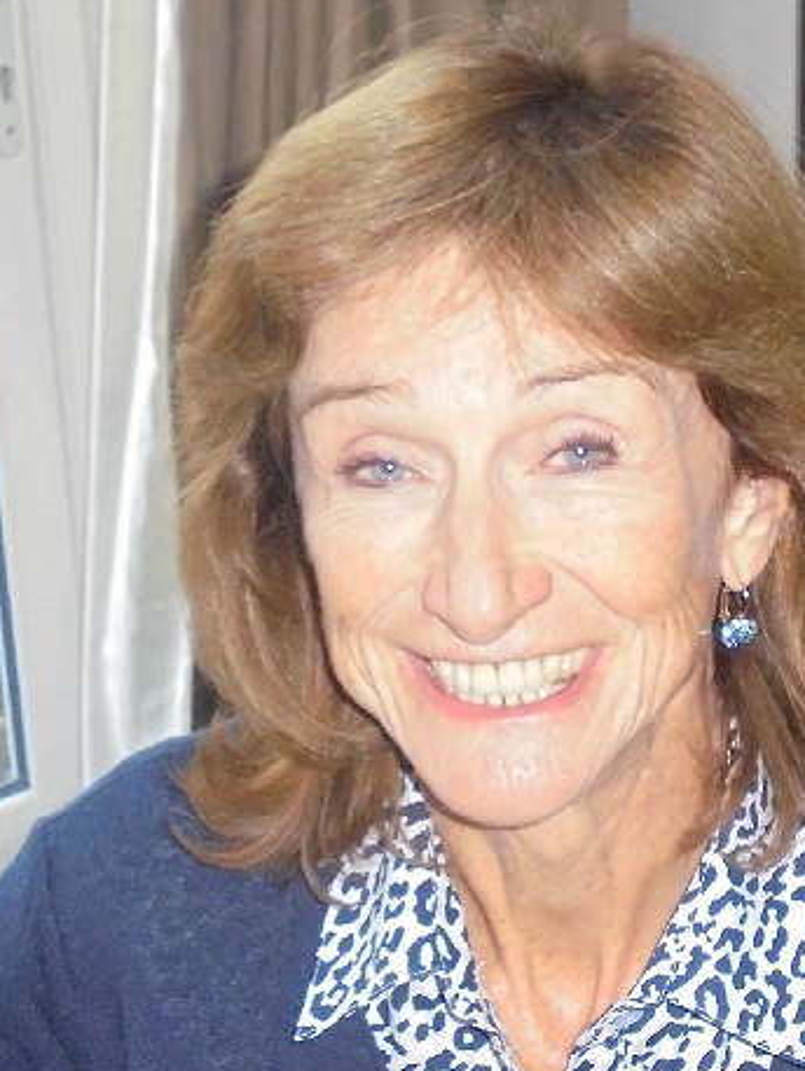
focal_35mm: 50
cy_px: 521
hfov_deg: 29.1
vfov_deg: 38.2
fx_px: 1549
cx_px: 374
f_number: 4.5
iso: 400
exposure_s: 1/50
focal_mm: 7.8
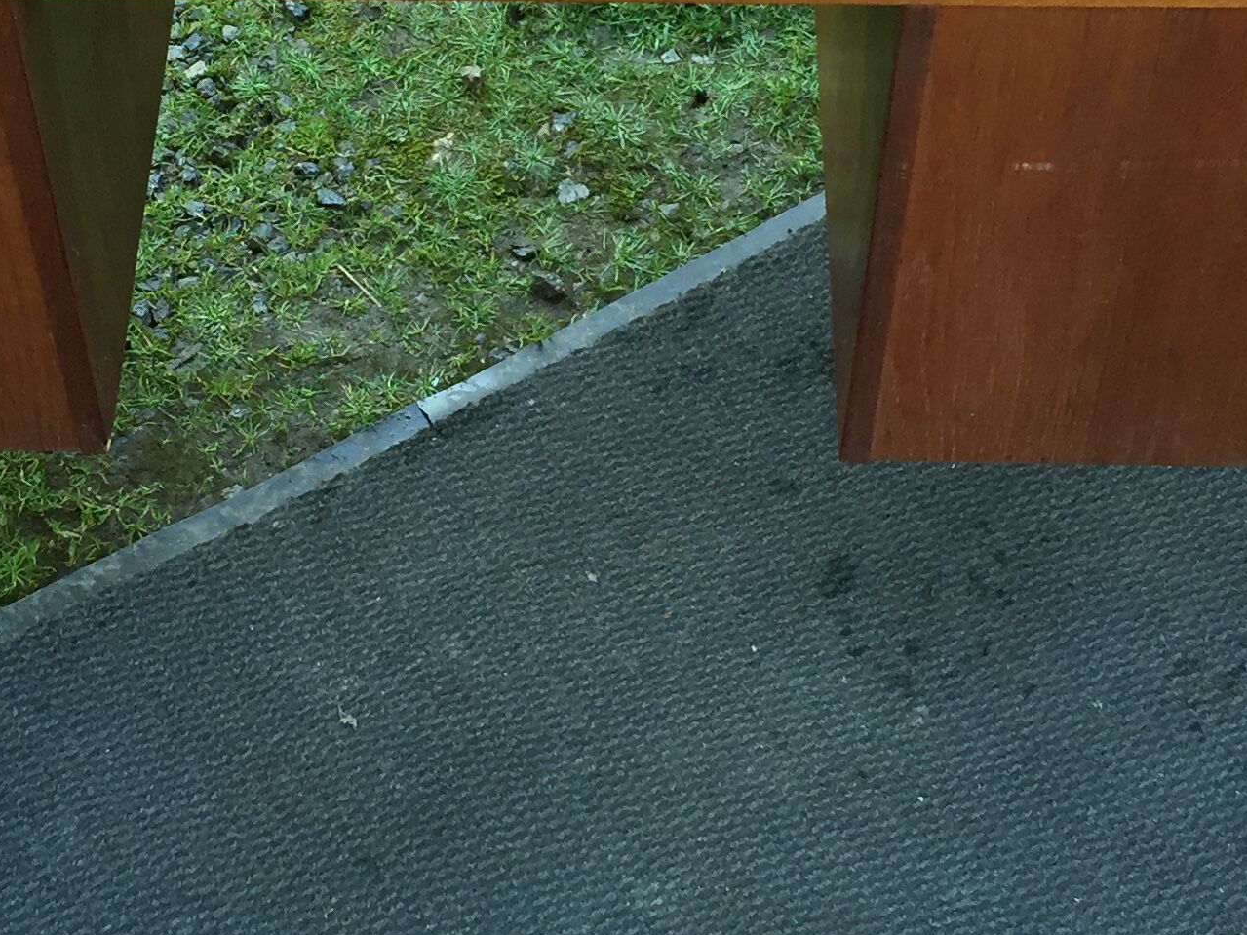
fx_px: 2666
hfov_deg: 26.3
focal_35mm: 74
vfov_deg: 19.8
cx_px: 540
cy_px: 267
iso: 40
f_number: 2.2
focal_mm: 4.15
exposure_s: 1/33
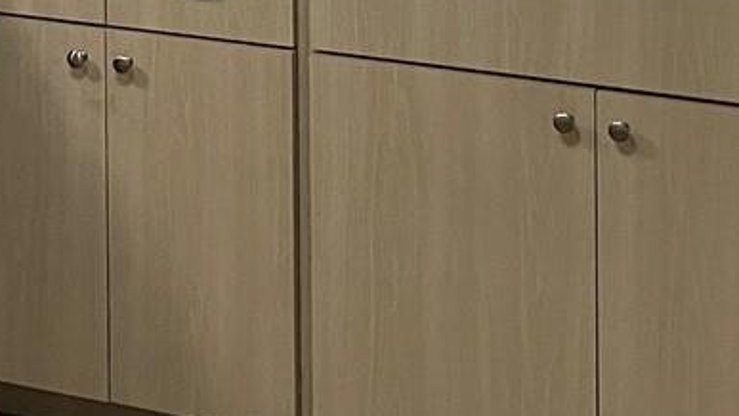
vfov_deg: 9.6
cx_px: 216
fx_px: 2293
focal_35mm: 117
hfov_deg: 18.2
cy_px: -431
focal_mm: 4.2
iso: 200
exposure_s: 1/60
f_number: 1.6
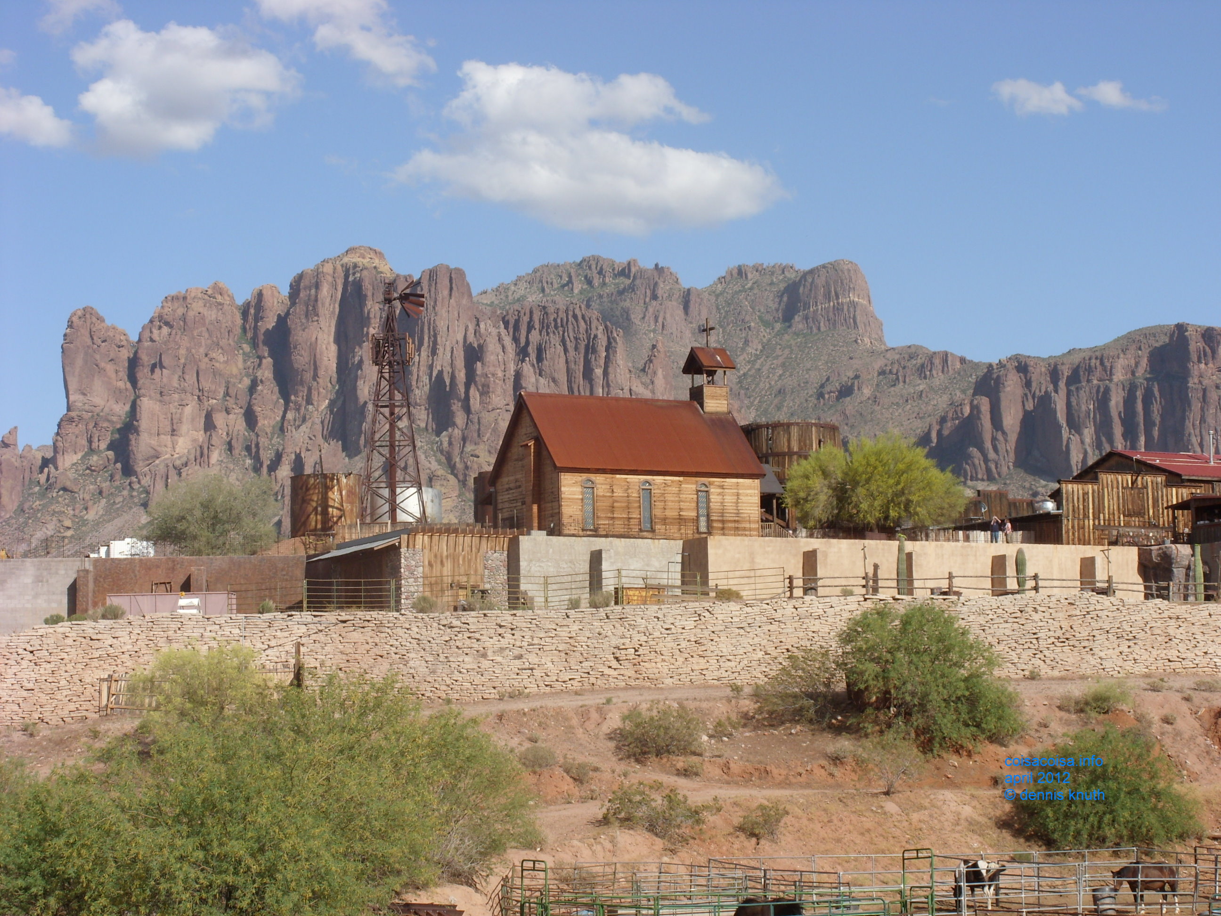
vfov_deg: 17.8
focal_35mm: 83
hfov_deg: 23.6
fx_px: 2928
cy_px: 458
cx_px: 610
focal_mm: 13.8
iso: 50
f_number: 5.8
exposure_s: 1/384
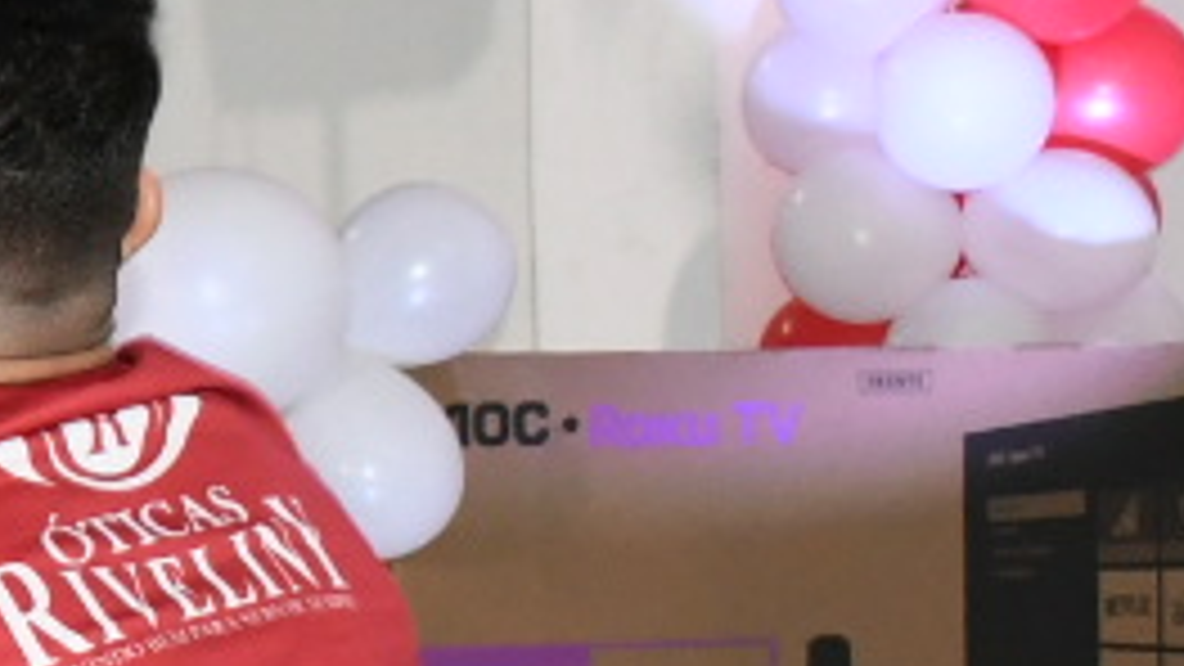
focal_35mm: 213
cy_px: 243
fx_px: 6688
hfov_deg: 9.3
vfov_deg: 5.7
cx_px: -1454
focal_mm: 22
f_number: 5
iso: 1600
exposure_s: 1/125
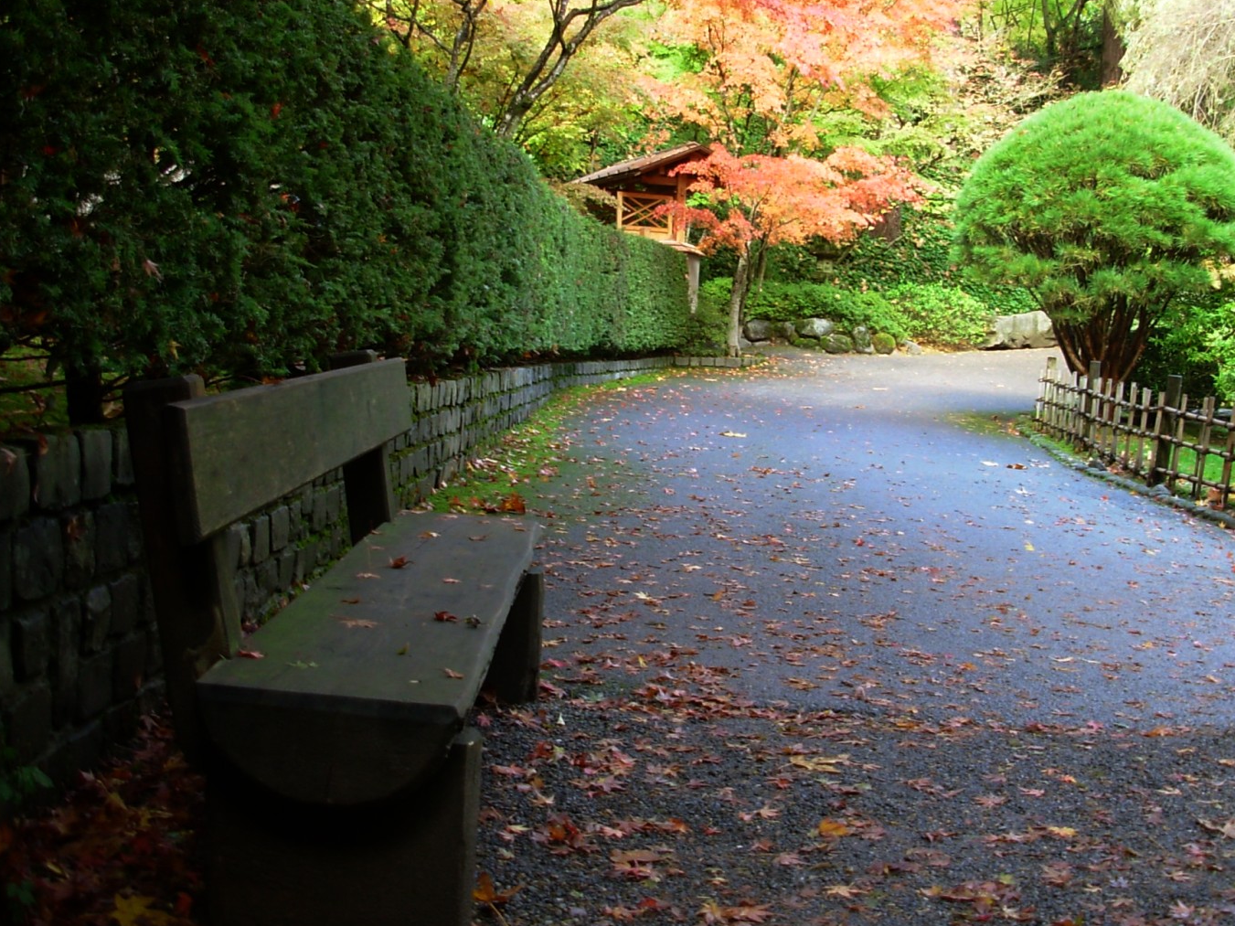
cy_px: 396
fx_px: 1605
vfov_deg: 32.1
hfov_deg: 42.0
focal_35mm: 45
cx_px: 679
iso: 50
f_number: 2.9
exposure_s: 1/14.3
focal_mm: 6.3
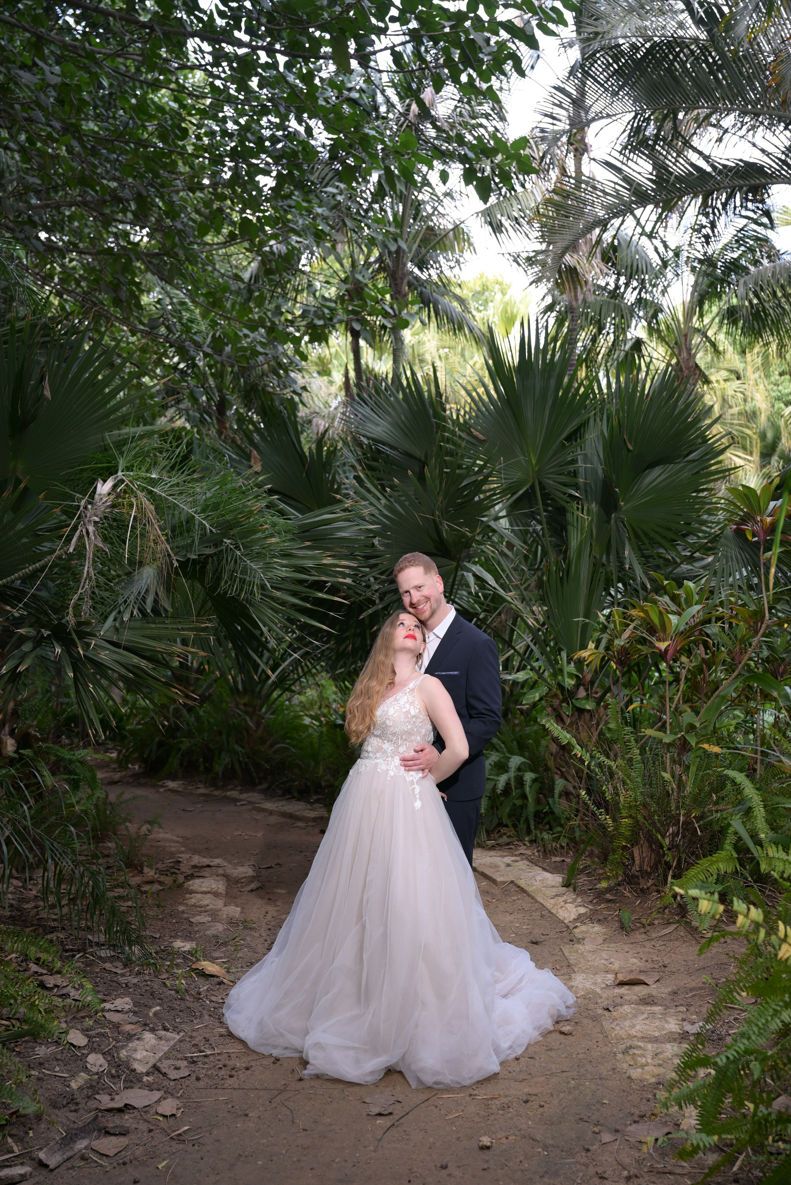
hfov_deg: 37.9
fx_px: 1152
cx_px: 396
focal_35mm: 35
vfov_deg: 54.4
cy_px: 592
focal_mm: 35
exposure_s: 1/160
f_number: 3.5
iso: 250
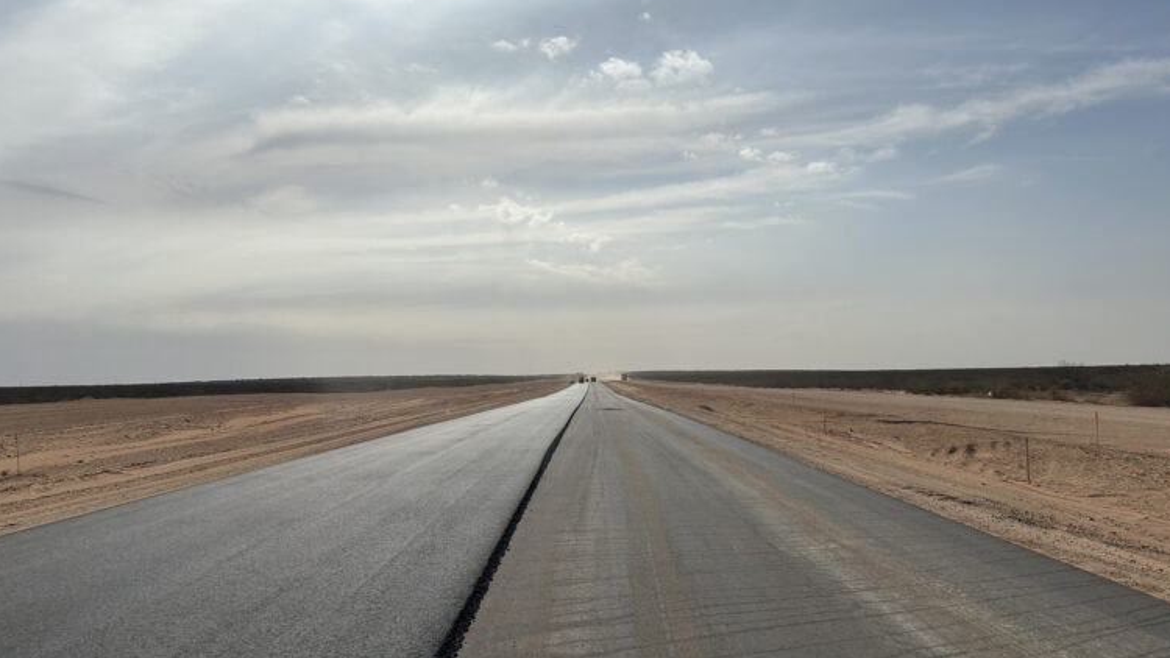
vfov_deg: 40.2
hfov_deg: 66.1
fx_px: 900
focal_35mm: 29
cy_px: 349
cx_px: 591
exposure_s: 1/16393
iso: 40
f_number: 1.5
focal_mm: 5.7
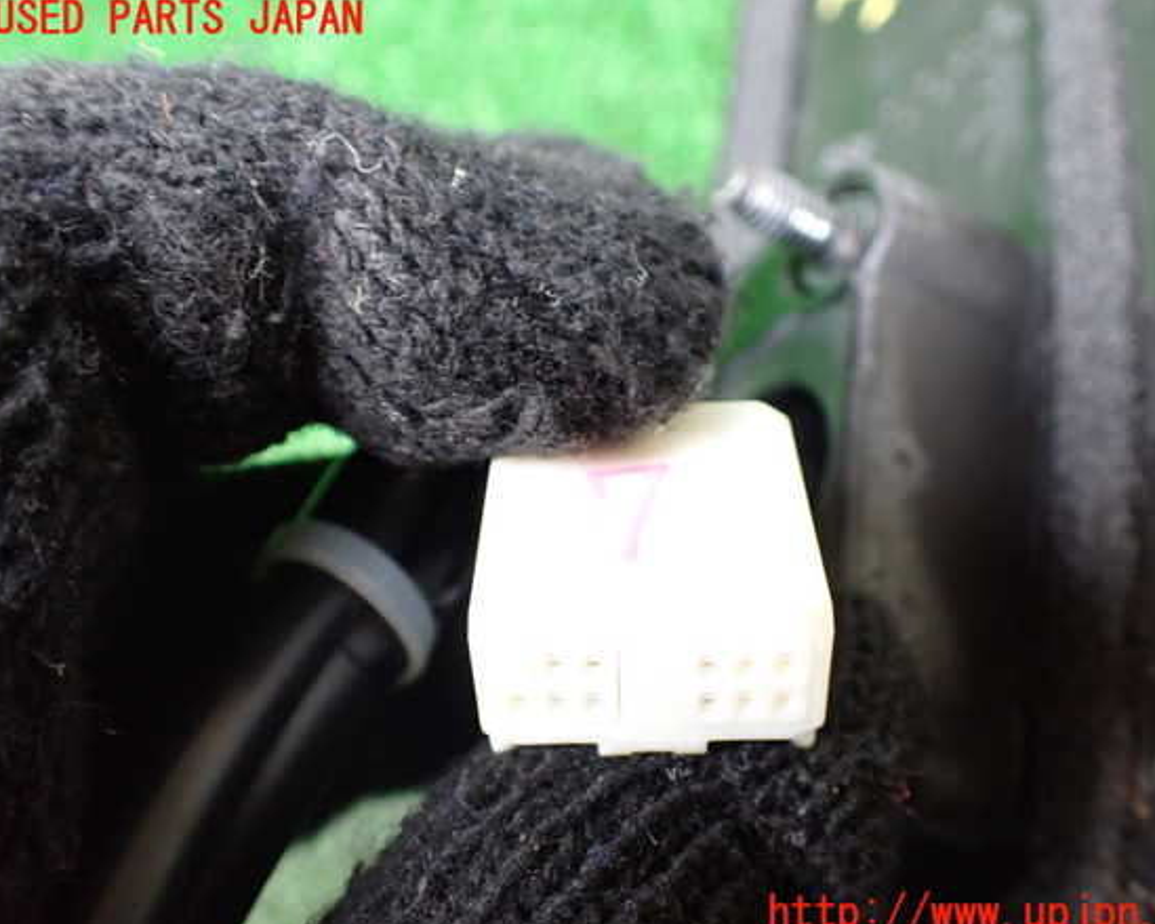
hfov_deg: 55.6
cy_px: 467
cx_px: 612
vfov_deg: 45.8
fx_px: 1094
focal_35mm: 32
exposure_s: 1/40
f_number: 2.3
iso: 800
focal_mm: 5.4
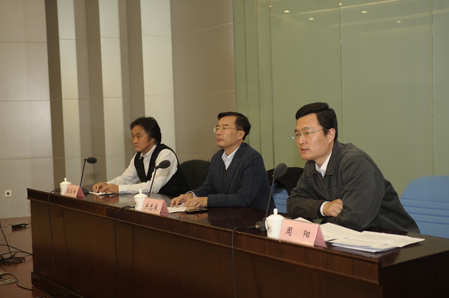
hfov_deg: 39.6
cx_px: 224
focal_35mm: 50
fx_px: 623
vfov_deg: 26.9
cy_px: 149
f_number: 4
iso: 400
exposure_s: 1/60
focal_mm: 50
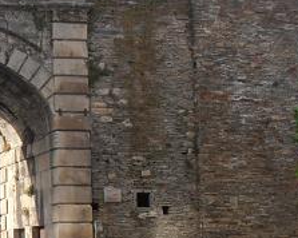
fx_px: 1163
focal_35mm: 132
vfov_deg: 11.7
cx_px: -36
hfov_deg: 14.2
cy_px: 158
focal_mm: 10.04
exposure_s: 1/200
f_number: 4.5
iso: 80
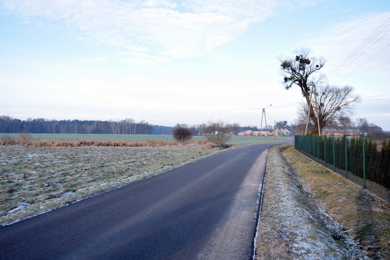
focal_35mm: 32
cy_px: 130
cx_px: 195
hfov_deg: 59.5
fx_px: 341
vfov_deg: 41.7
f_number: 5.6
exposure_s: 1/100
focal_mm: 21
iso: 100
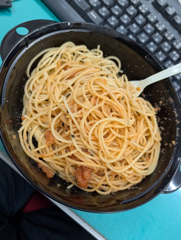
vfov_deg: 71.5
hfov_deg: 56.9
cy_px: 120
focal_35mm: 24
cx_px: 90
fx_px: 167
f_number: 1.68
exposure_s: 1/484
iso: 712
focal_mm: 6.9
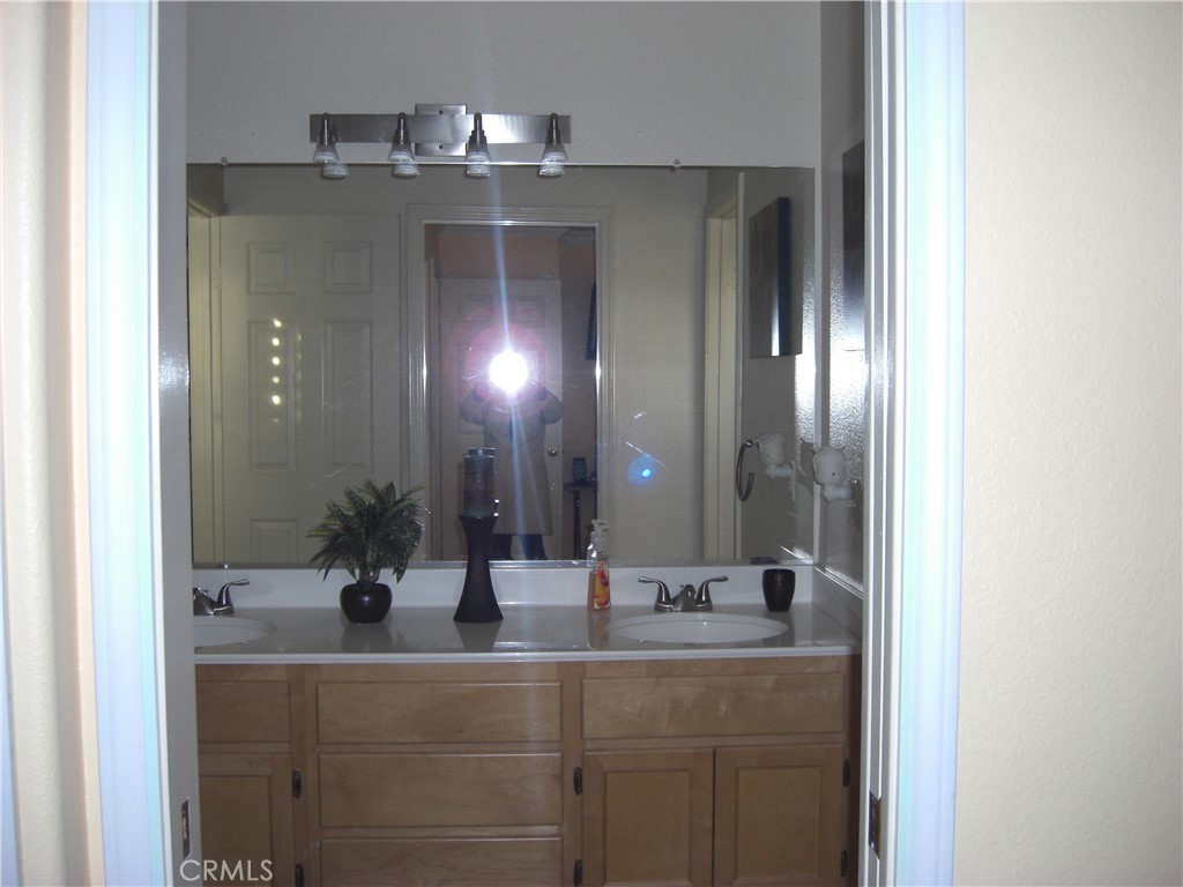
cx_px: 592
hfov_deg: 49.0
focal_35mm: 38
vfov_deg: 37.7
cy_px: 444
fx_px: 1299
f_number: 2.8
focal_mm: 7.9
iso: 200
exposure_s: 1/60
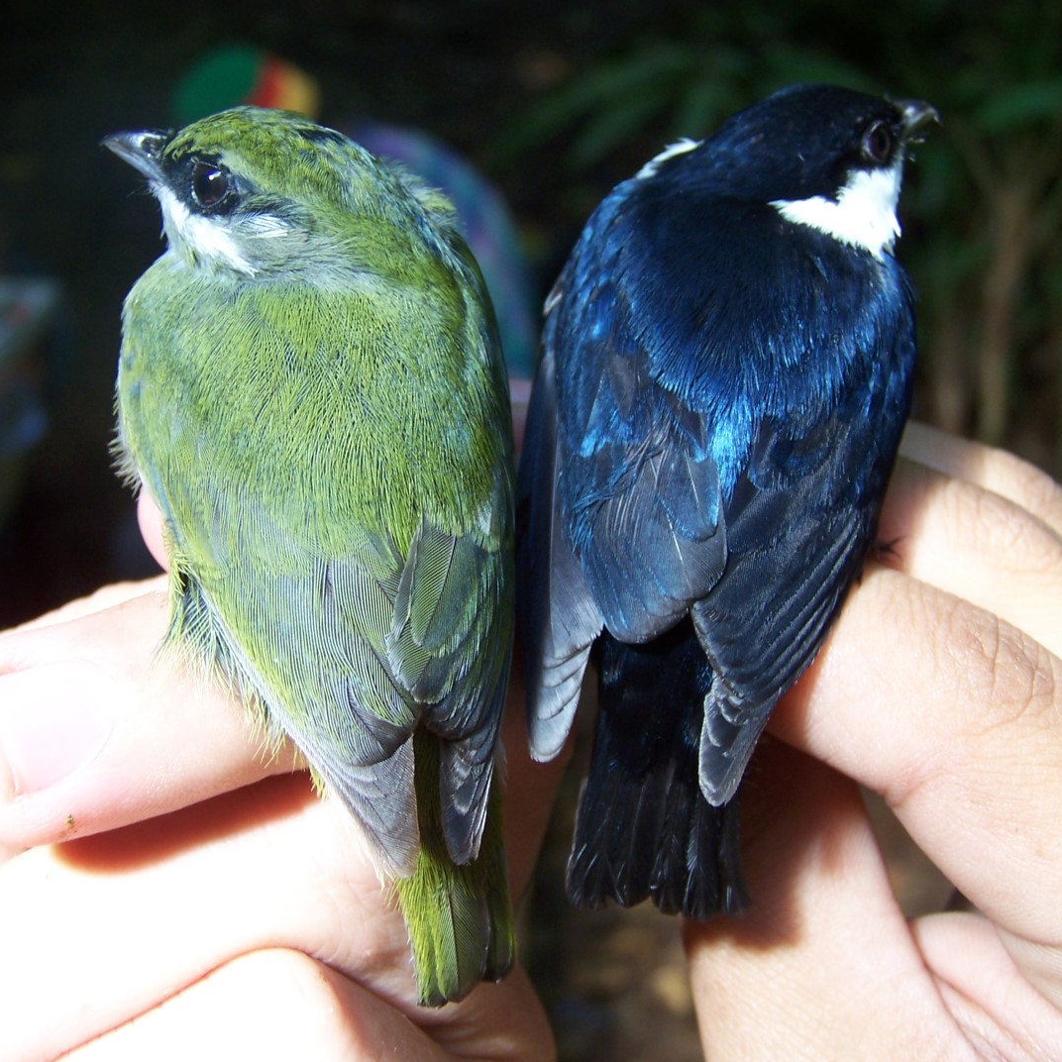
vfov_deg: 30.0
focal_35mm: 57
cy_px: 531
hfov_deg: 30.0
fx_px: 1978
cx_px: 538
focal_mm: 8
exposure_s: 1/45
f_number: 3
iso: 80
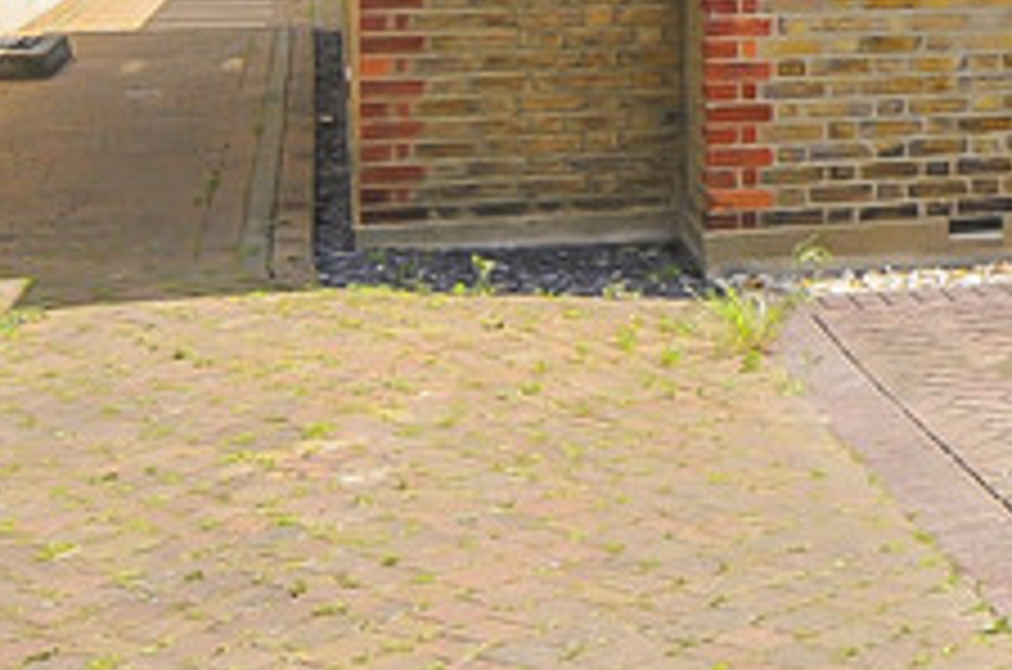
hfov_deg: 21.6
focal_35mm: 82
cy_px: -162
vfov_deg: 15.9
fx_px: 2300
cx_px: 1417
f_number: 5.6
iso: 200
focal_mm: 12
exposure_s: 1/500
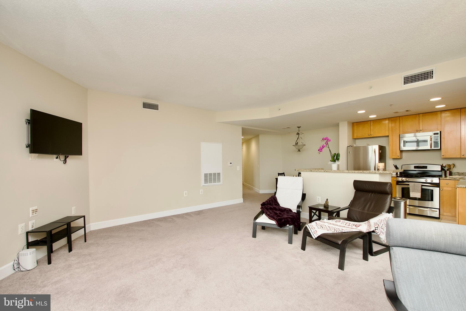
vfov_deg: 77.3
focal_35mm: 15
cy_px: 156
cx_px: 233
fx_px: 194
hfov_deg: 100.4
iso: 320
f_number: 7.1
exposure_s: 1/30
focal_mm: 10
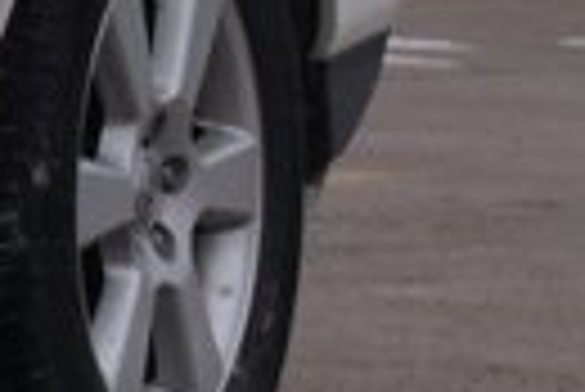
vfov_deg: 2.2
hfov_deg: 3.2
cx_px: -1674
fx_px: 9989
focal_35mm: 614
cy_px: -354
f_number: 10
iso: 400
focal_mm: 52
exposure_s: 1/200
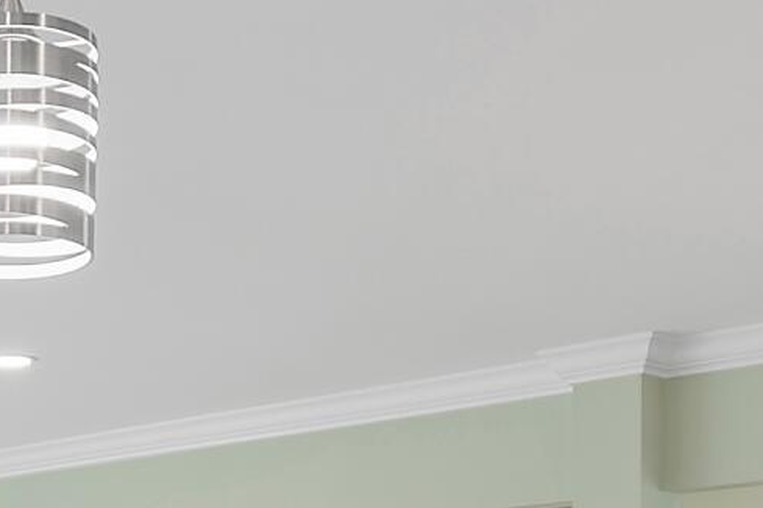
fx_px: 1950
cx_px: -122
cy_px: 795
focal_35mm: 92
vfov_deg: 13.8
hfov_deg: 20.8
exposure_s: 1/30
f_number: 4.5
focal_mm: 10
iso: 100
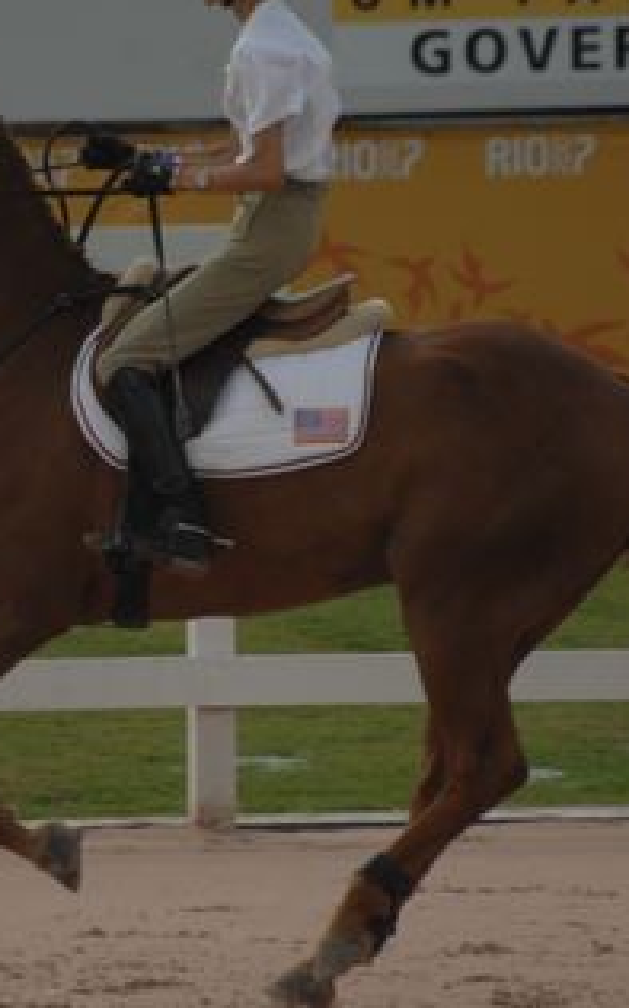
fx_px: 42536
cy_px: 461
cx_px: 153
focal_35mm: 1548
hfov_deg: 0.8
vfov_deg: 1.4
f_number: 6.3
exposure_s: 1/640
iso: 200
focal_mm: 500
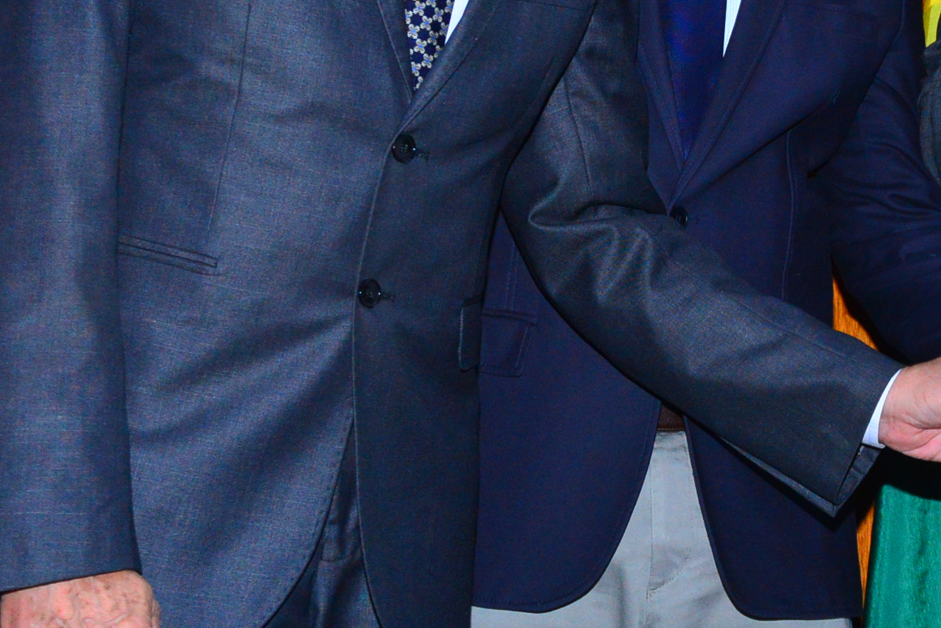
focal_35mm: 126
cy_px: 30
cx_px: 1002
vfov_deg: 10.8
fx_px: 3295
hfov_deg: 15.9
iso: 3200
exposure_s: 1/125
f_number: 5.6
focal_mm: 50
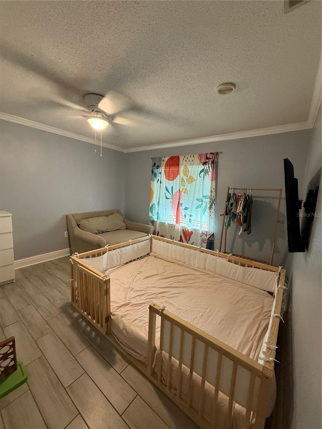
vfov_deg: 102.1
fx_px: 174
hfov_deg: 85.7
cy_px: 214
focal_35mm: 14
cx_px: 161
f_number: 2.2
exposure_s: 1/60
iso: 500
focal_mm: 2.22
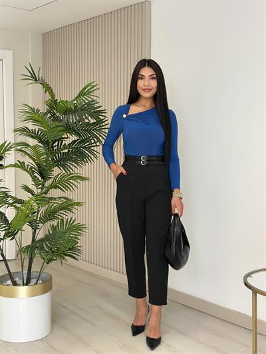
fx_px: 492
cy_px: 177
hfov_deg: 30.3
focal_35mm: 48
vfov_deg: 39.6
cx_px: 133
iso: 80
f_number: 1.78
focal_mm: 6.86
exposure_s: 1/358
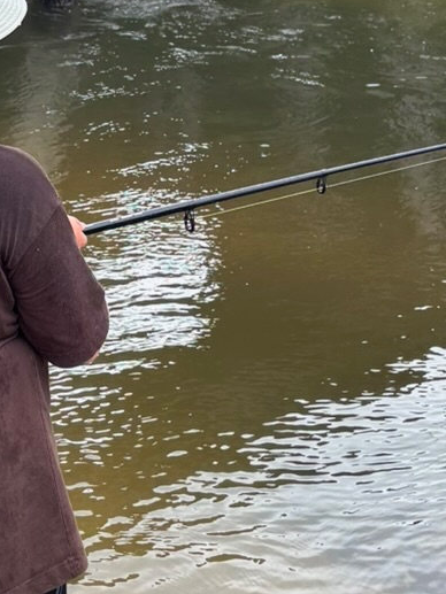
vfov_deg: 18.8
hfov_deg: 14.3
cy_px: 62
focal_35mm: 103
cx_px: 106
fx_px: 1769
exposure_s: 1/165
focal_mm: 5.96
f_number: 1.6
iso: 40
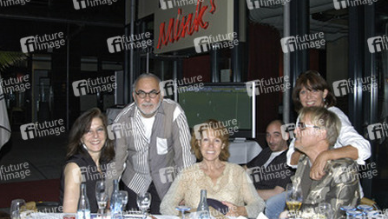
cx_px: 193
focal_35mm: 38
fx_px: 391
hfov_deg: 52.8
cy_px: 108
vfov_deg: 31.2
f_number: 8
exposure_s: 1/80
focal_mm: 24
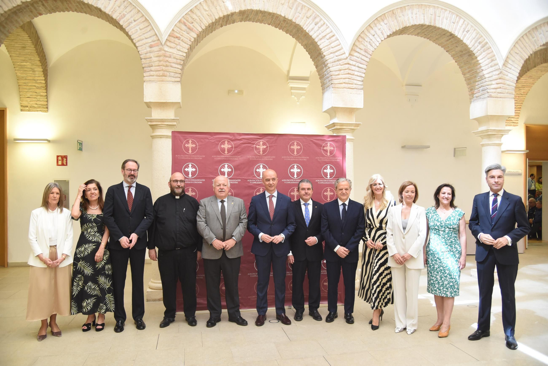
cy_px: 183
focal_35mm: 29
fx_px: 442
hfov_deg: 63.6
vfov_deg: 45.0
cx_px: 274
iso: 1600
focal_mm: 29
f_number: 7.1
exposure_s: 1/100
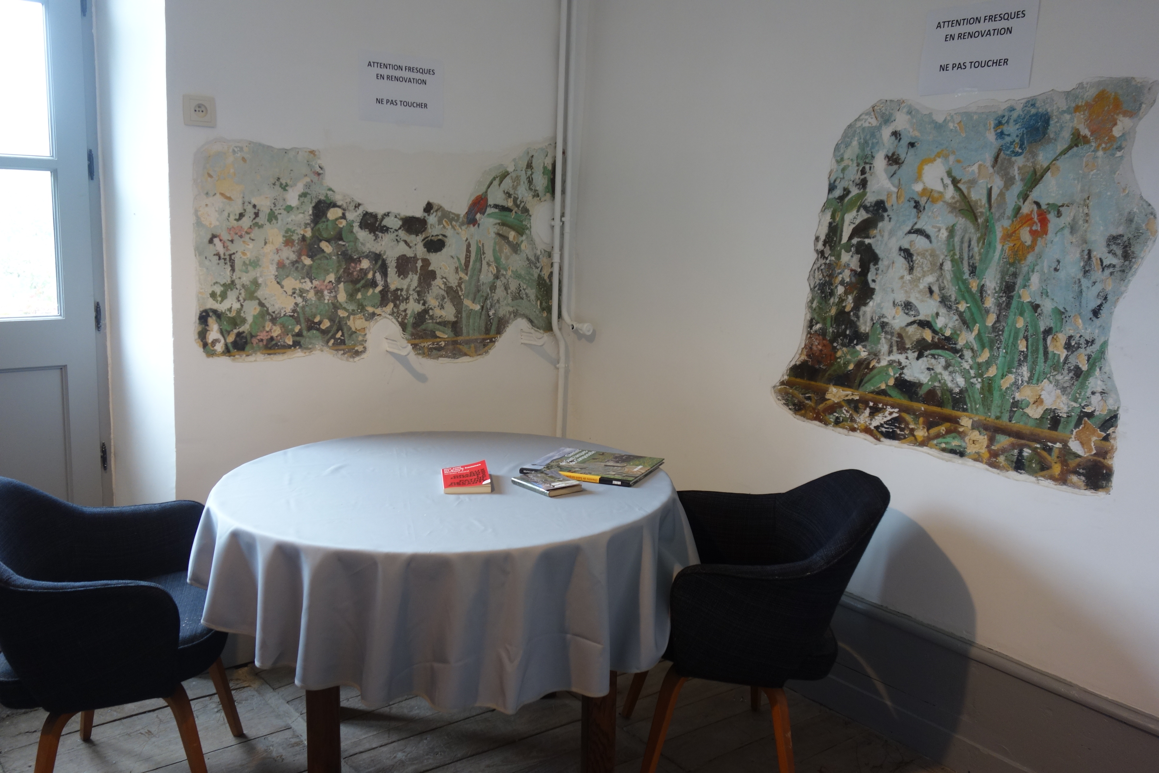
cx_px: 580
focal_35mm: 32
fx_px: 1030
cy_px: 386
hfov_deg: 58.7
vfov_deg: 41.1
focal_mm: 12.03
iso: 250
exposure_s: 1/40
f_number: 2.5
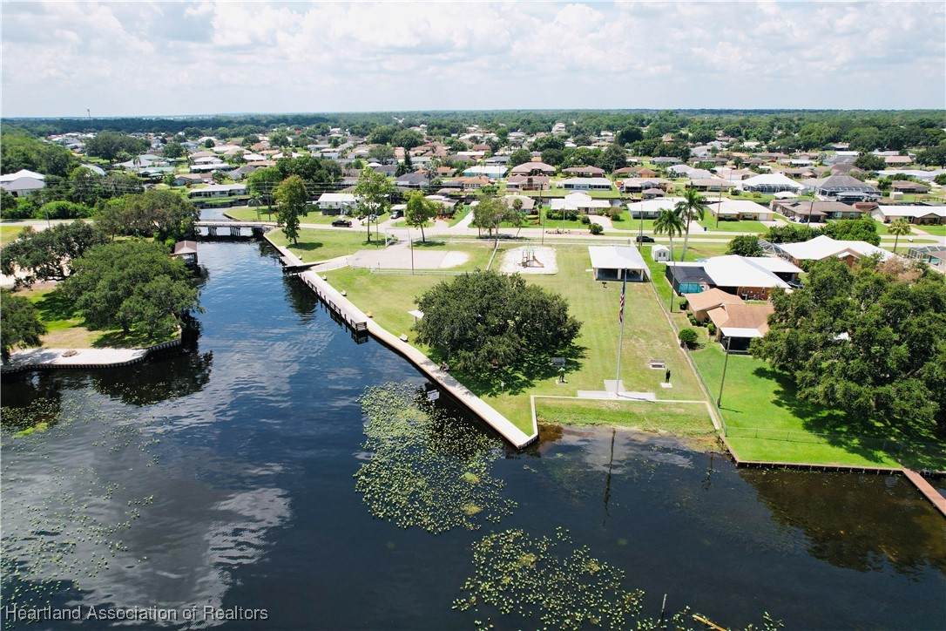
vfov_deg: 57.2
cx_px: 473
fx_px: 578
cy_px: 316
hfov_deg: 78.6
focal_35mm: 22
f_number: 2.8
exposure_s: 1/1500
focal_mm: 8.38
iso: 100
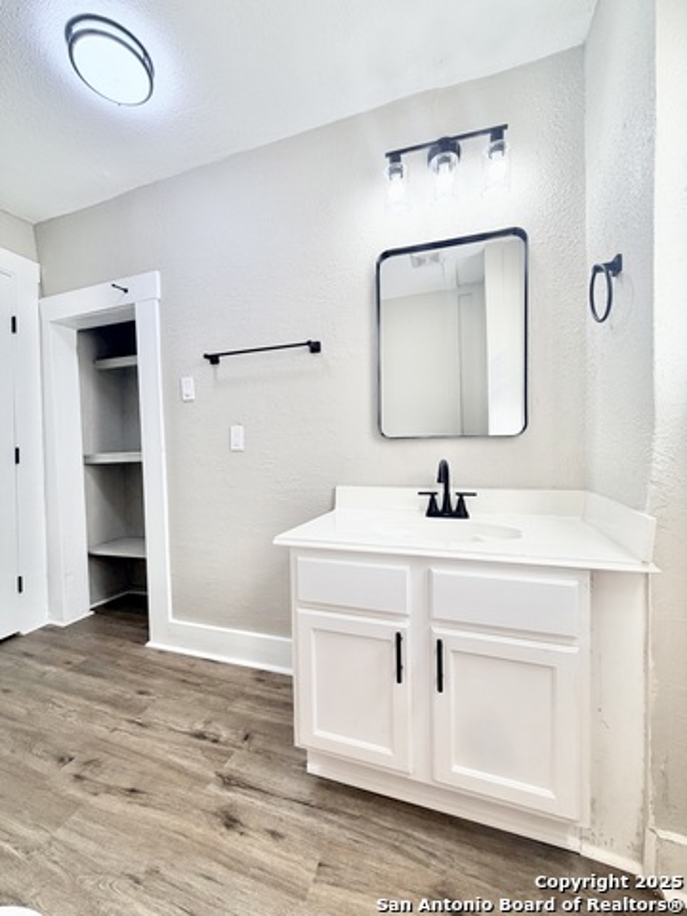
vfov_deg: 102.1
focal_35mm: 14
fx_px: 370
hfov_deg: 85.7
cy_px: 458
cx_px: 344
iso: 64
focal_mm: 2.22
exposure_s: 1/120
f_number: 2.2
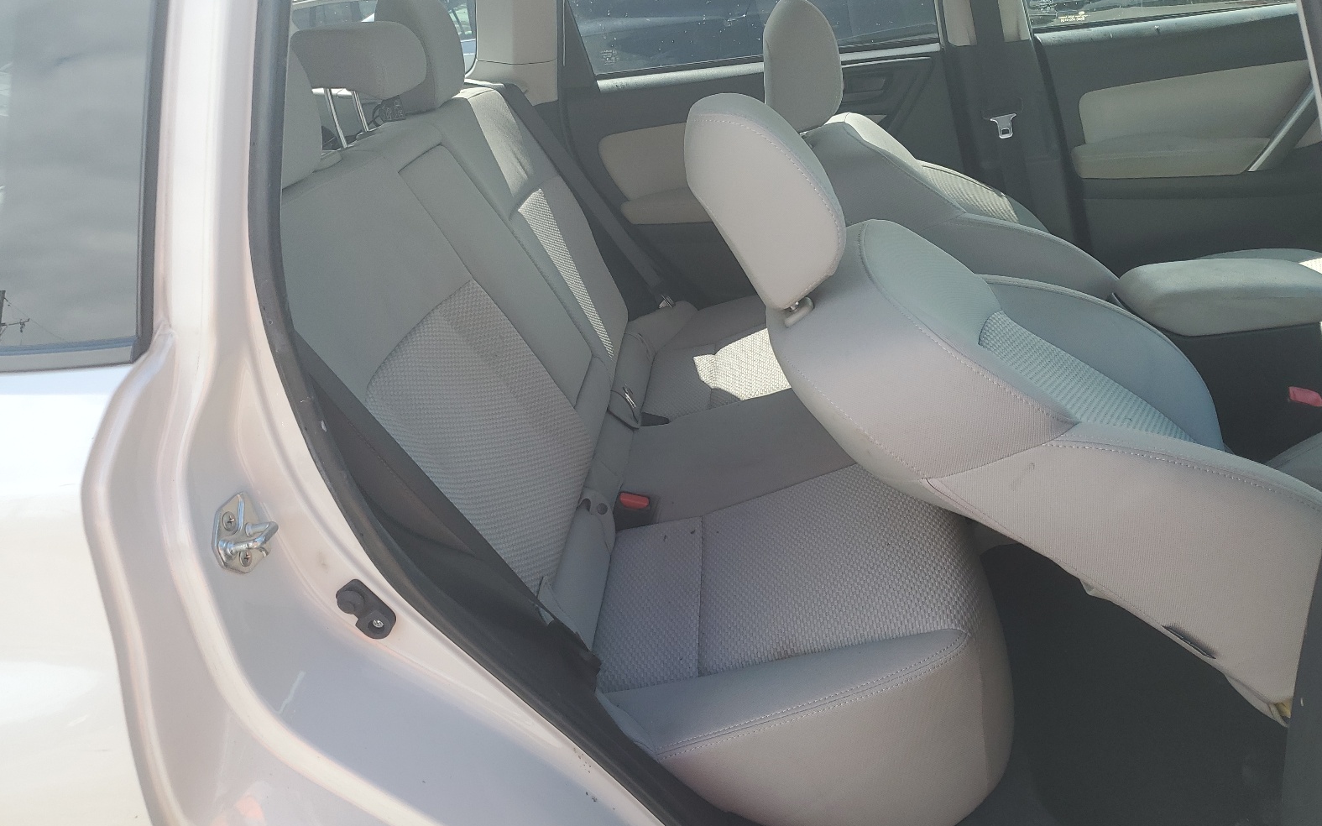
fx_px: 1009
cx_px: 665
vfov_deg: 44.5
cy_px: 368
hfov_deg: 66.5
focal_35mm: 28
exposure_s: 1/625
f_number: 1.5
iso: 50
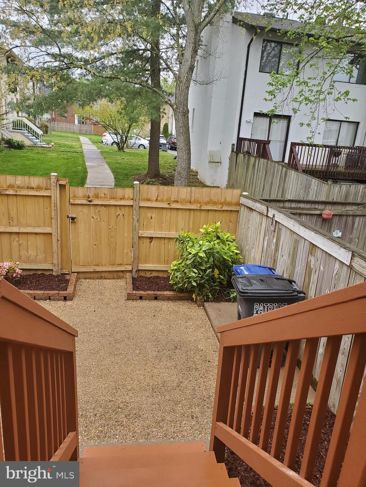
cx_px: 183
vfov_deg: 67.3
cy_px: 244
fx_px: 367
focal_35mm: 26
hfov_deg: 53.1
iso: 100
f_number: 2.4
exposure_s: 1/120
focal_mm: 4.3
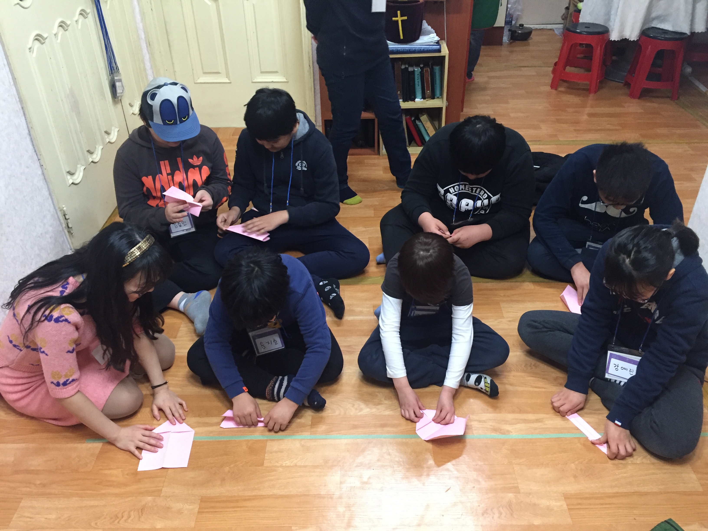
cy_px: 266
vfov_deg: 48.2
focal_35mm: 29
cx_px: 354
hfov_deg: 61.7
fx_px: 593
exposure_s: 1/30
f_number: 2.2
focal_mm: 4.15
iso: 160
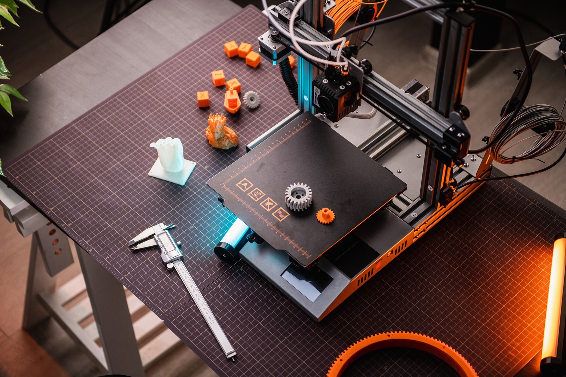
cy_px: 188
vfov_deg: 19.5
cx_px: 283
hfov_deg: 28.8
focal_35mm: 70
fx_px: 1100
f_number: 2.8
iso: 500
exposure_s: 1/200
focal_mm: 70
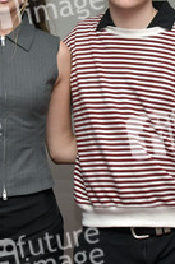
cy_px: 66
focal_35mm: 60
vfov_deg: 32.8
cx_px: 75
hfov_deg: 22.5
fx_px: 440
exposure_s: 1/200
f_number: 5.6
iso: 2000
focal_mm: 31
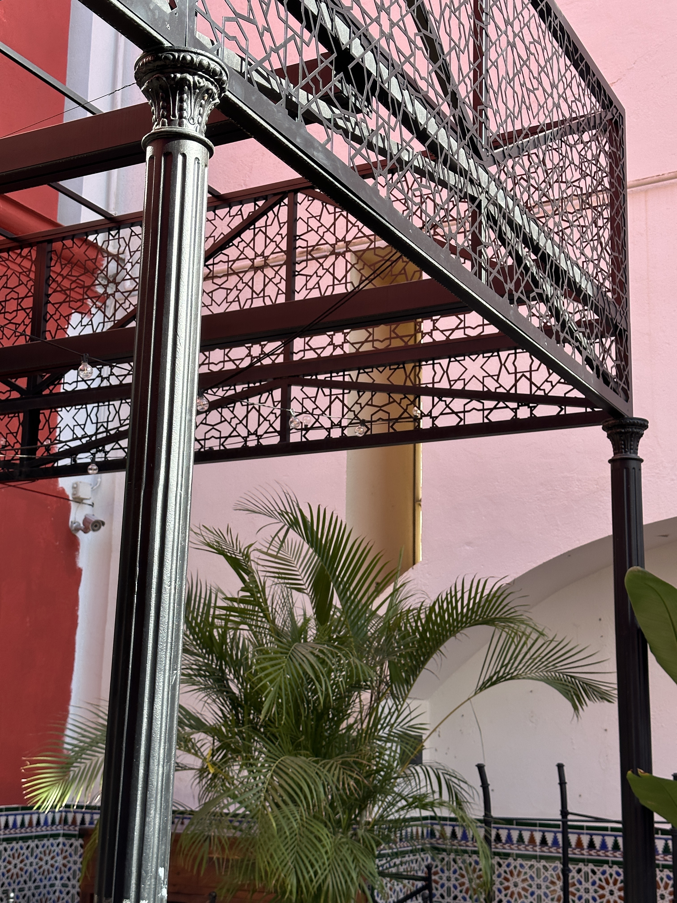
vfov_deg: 39.7
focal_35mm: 48
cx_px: 338
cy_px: 452
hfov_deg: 30.3
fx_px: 1252
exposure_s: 1/1009
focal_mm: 6.86
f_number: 1.78
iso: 64
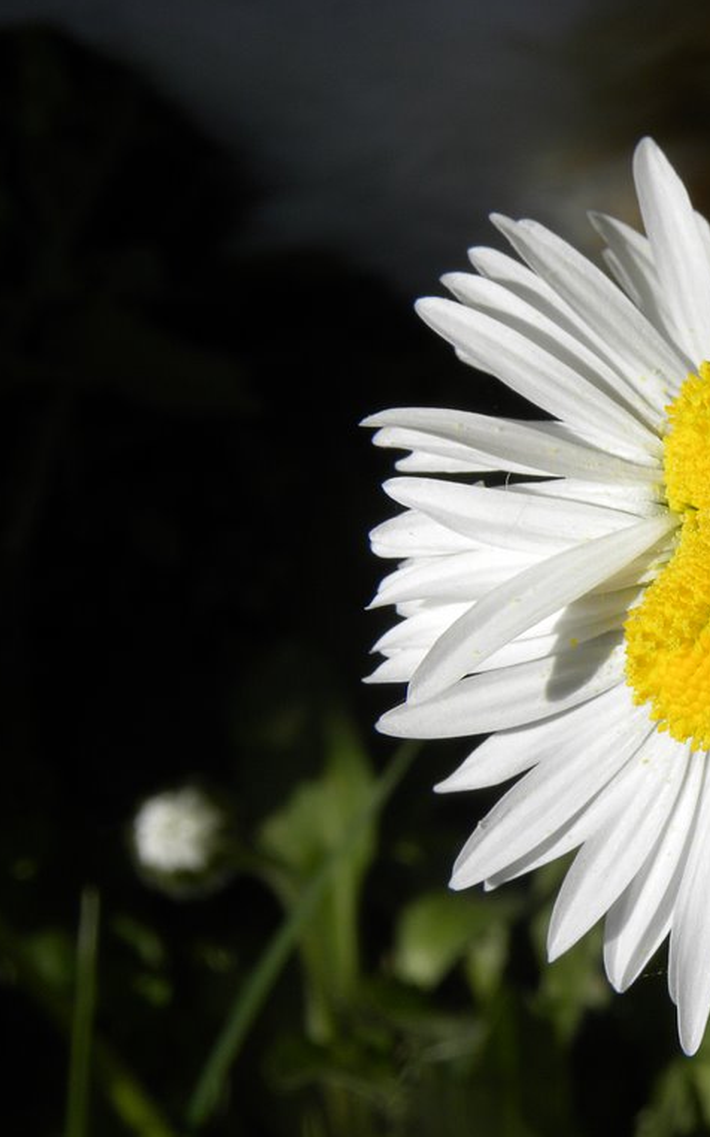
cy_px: 567
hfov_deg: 13.7
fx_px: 2911
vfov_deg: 22.1
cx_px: 729
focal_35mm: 94
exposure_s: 1/382
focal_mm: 11.8
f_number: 7.1
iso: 64
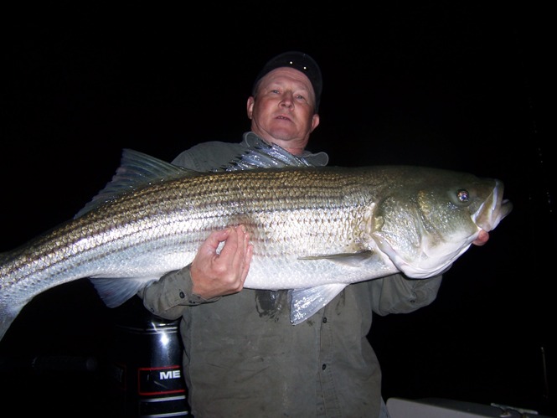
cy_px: 209
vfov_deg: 43.0
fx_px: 531
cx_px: 278
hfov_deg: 55.3
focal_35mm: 33
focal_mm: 5.5
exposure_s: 1/2
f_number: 2.8
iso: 80
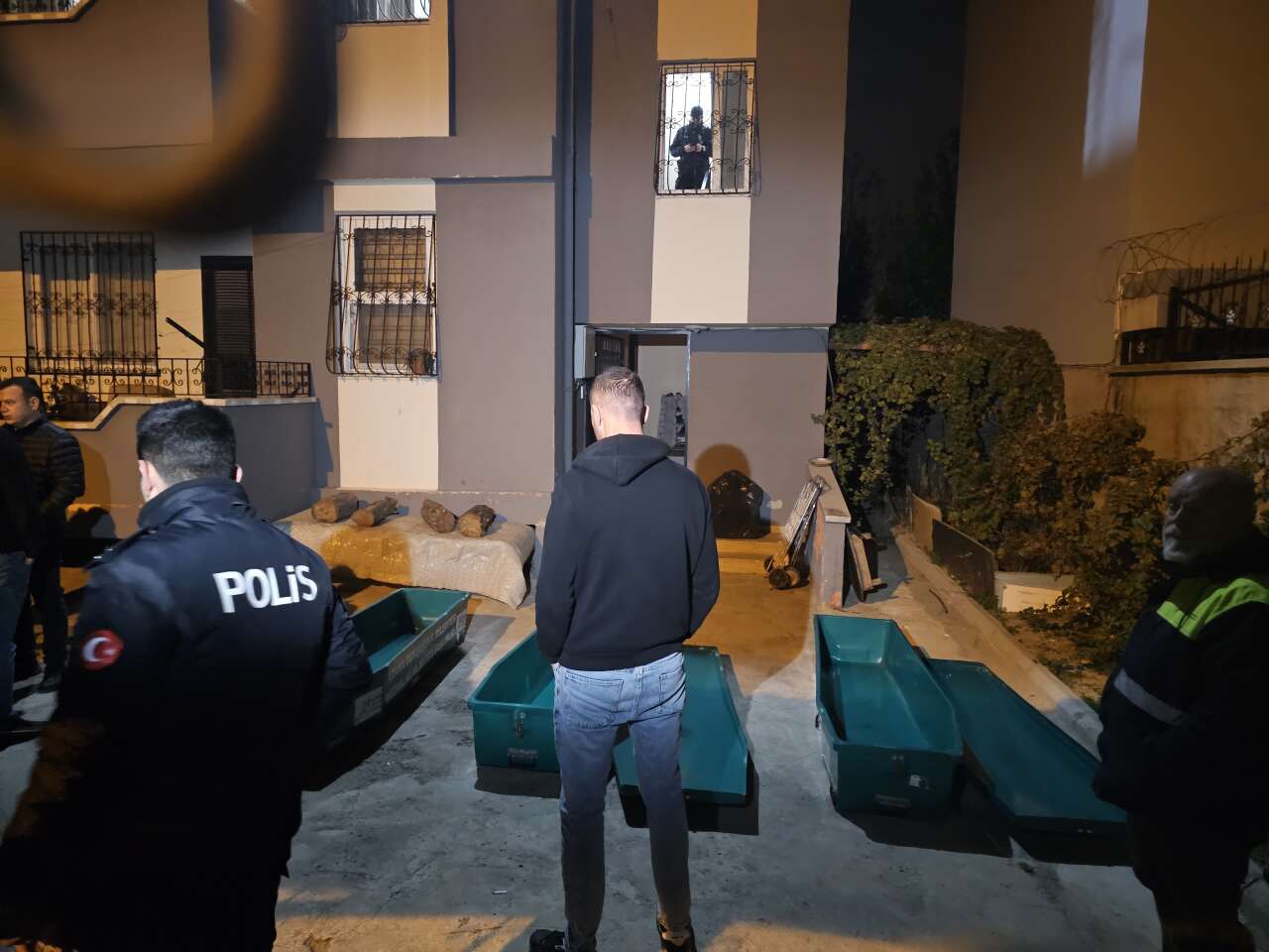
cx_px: 634
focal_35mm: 23
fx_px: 843
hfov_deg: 73.9
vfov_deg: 58.9
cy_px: 476
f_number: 1.7
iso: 1600
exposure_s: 1/25
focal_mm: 6.3
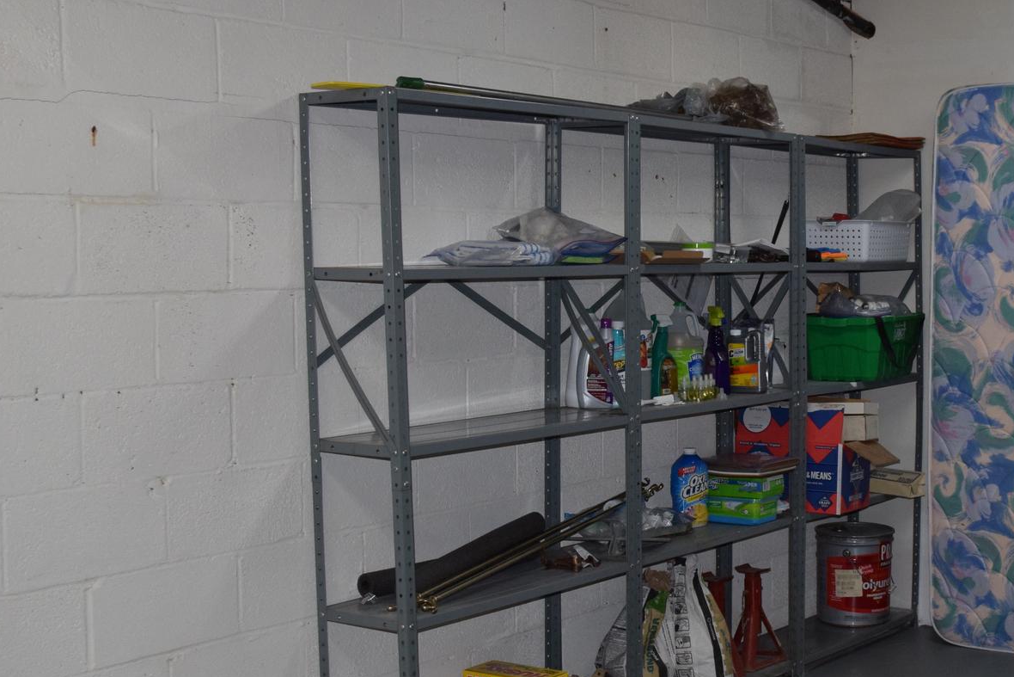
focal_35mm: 60
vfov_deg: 22.7
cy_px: 380
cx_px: 870
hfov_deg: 32.2
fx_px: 1686
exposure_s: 1/100
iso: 800
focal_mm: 23
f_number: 5
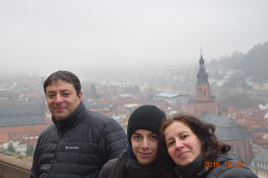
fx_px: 614
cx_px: 134
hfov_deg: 24.6
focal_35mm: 82
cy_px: 89
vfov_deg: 16.5
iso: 250
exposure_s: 1/125
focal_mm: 55
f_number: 5.6
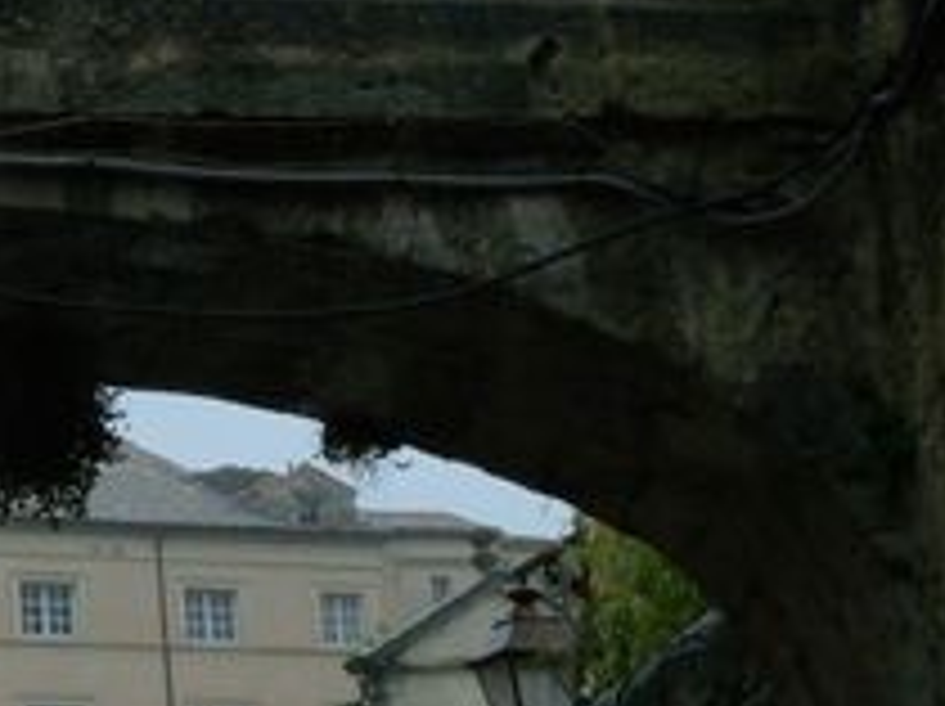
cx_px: 14
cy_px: -227
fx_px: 3545
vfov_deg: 11.1
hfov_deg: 14.9
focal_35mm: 130
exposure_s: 1/40
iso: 160
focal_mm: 7.8
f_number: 3
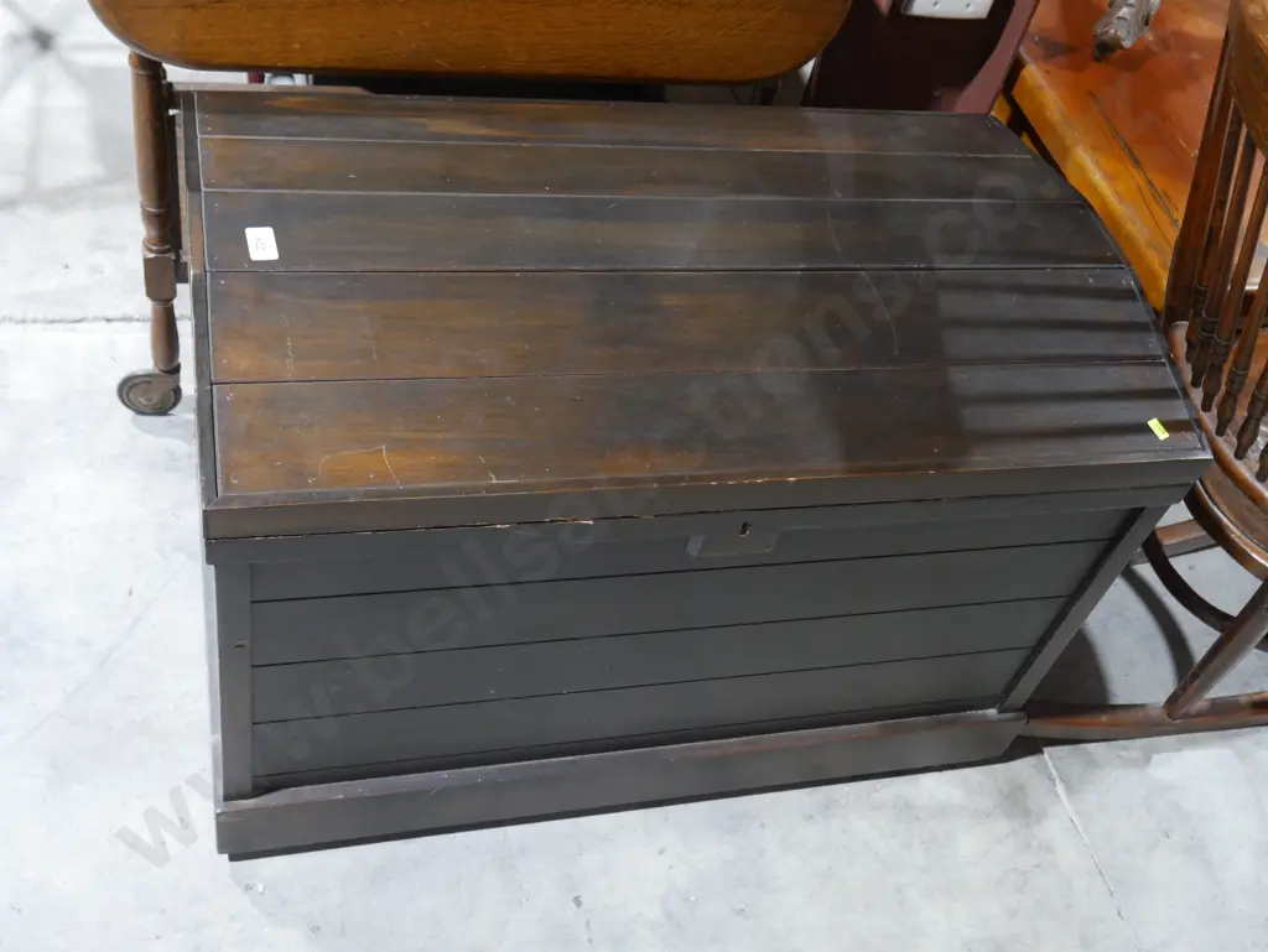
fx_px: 1466
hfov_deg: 46.8
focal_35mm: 40
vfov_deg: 36.0
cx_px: 634
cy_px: 476
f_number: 5
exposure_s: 1/60
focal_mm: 20
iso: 1600
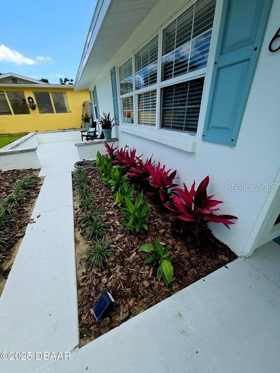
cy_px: 186
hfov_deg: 89.9
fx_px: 140
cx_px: 140
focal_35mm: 13
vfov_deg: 106.2
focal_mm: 1.74
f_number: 2.2
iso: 32
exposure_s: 1/873
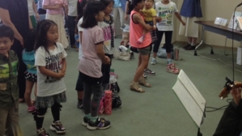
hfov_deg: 40.6
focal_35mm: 51
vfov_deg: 23.2
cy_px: 28
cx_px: 120
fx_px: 327
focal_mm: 4.28
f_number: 2.4
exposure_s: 1/120
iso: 100
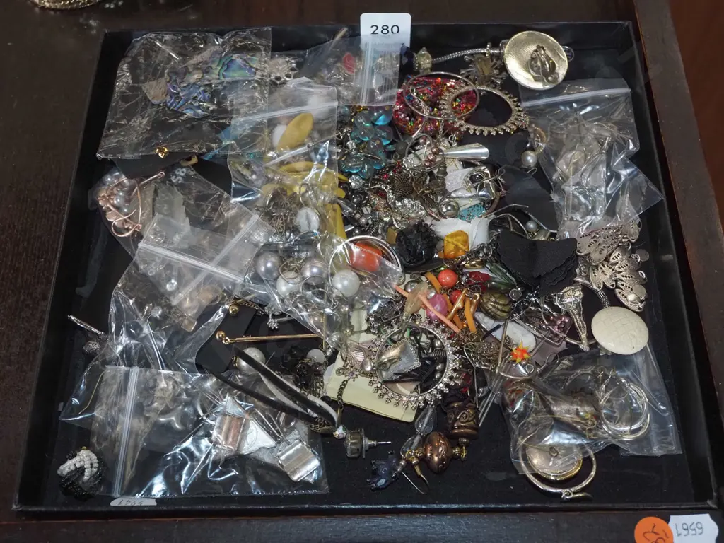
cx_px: 362
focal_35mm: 38
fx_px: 795
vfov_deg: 37.7
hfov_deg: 49.0
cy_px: 272
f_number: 5.6
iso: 2500
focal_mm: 19
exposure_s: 1/160
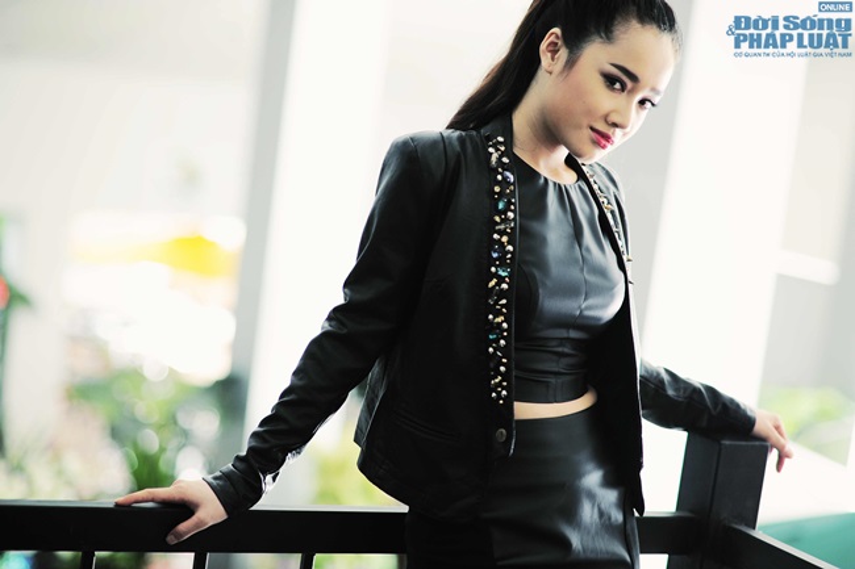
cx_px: 428
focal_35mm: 35
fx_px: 831
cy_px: 284
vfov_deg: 37.8
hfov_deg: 54.4
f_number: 2.5
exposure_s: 1/80
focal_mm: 35
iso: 640
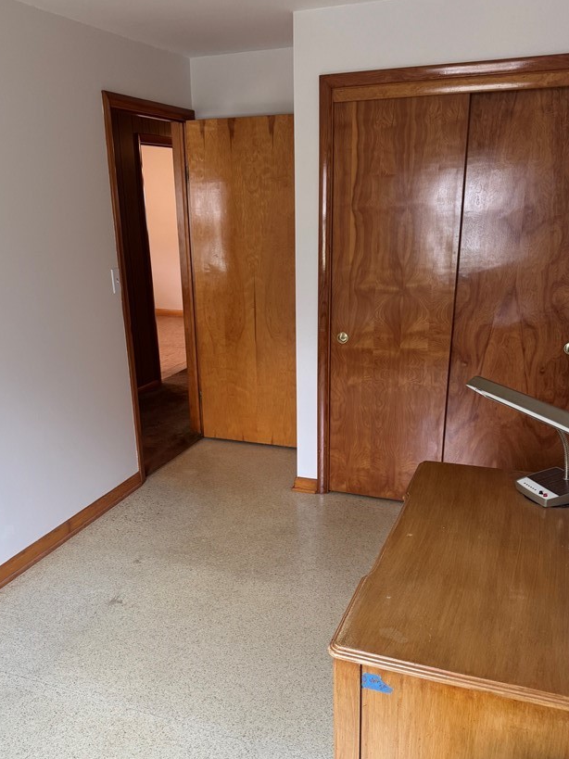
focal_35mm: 30
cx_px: 272
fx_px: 658
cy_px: 436
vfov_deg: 59.7
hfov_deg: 46.8
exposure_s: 1/60
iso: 250
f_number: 1.78
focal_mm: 6.76
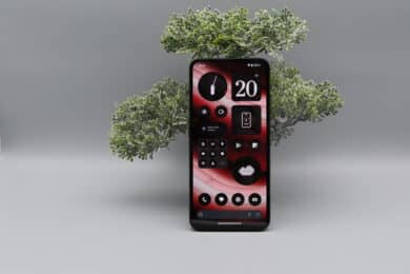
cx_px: 205
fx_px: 524
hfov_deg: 42.7
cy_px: 137
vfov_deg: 29.2
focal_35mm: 46
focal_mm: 30.5
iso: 640
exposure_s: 1/100
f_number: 8
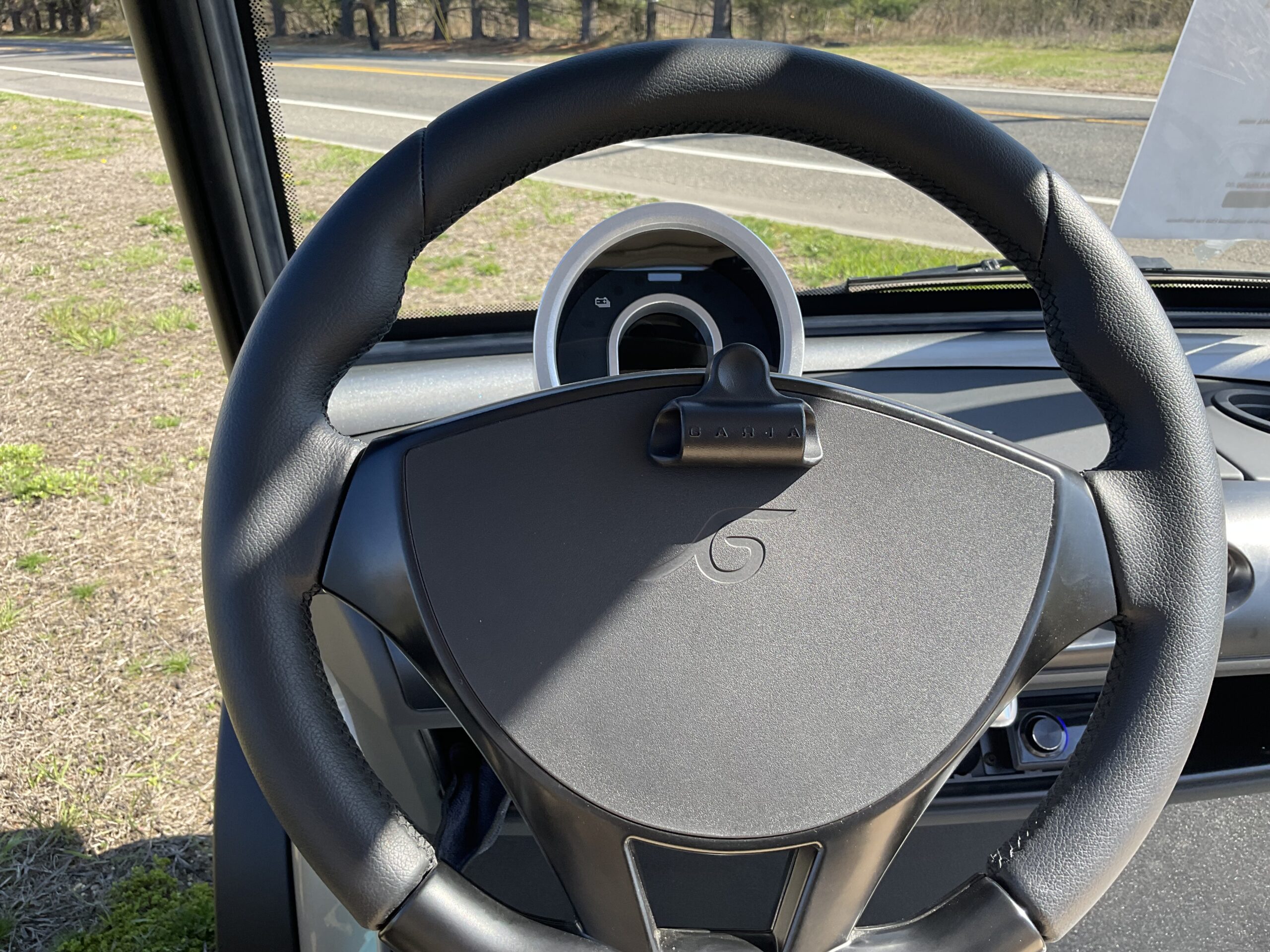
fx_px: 1064
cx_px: 635
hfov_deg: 61.7
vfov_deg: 48.2
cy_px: 476
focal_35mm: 29
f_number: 1.8
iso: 16
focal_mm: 3
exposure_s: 1/428
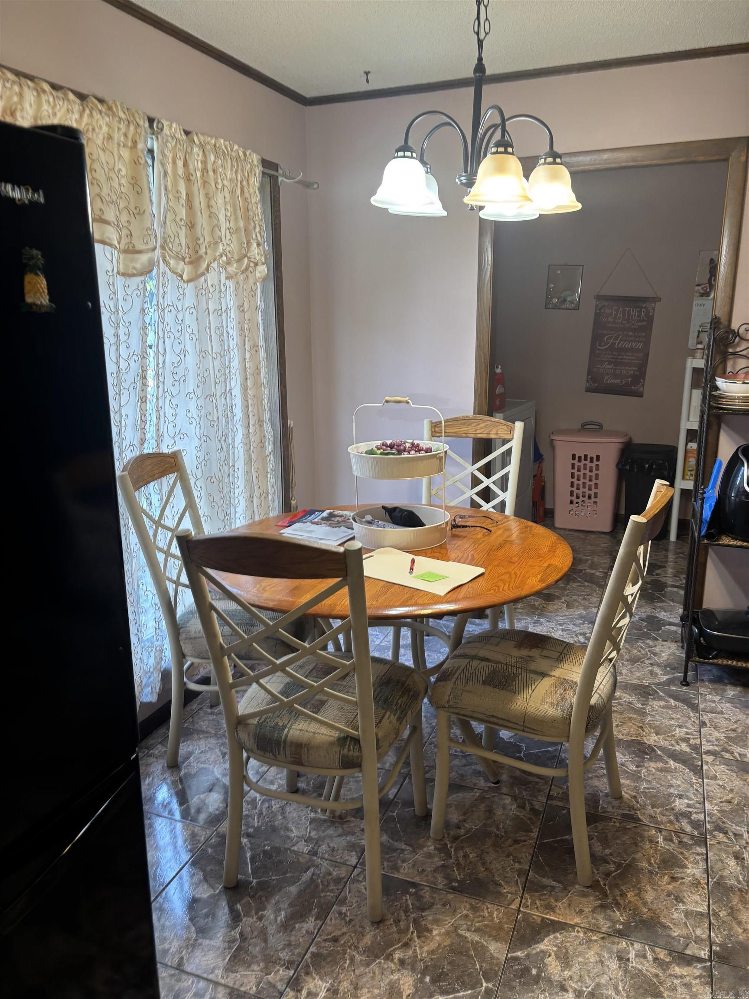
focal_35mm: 26
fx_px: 750
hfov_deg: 53.1
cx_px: 374
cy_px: 500
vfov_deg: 67.3
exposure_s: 1/60
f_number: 1.6
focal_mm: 5.96
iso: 100
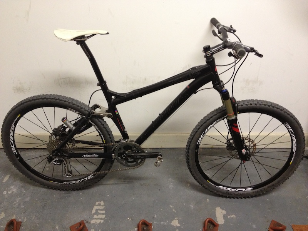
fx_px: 311
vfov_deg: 40.7
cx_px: 154
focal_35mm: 35
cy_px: 116
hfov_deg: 52.6
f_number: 2.4
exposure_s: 1/20
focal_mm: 4.28
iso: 250
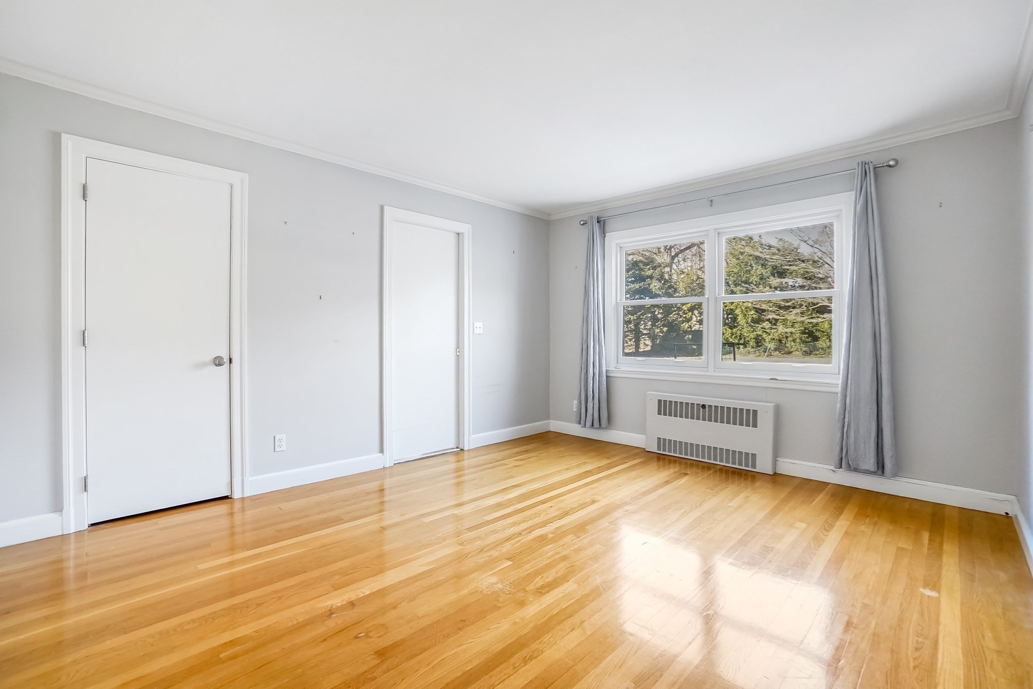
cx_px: 516
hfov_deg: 100.4
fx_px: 430
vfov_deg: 77.3
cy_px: 344
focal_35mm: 15
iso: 500
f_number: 4
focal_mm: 10
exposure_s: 1/10
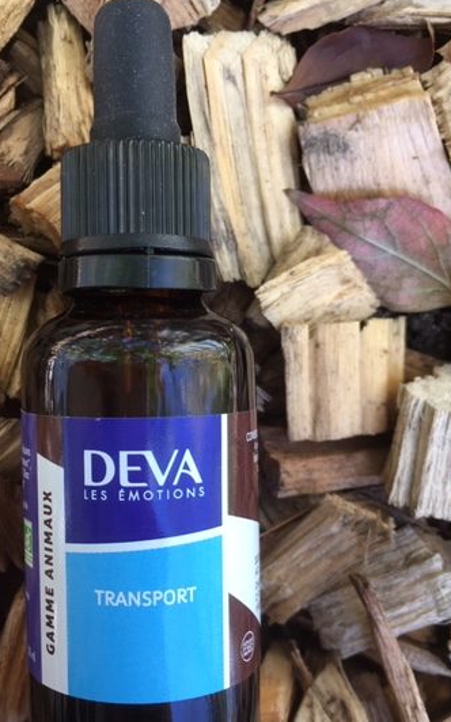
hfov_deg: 34.3
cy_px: 385
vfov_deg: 52.7
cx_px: 182
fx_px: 728
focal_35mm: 37
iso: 32
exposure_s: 1/100
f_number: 2.2
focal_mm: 4.15
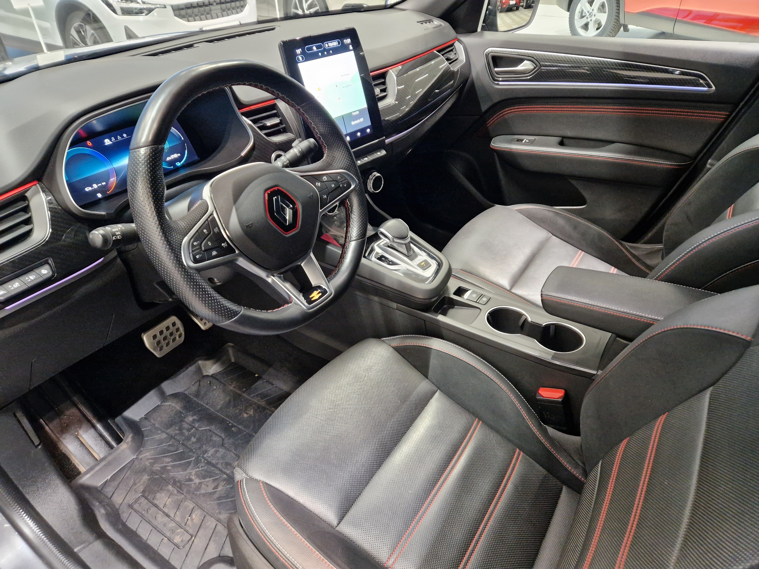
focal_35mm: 23
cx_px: 380
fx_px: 504
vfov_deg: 58.9
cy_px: 284
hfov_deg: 73.9
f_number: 1.8
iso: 1000
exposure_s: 1/100
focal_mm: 5.4
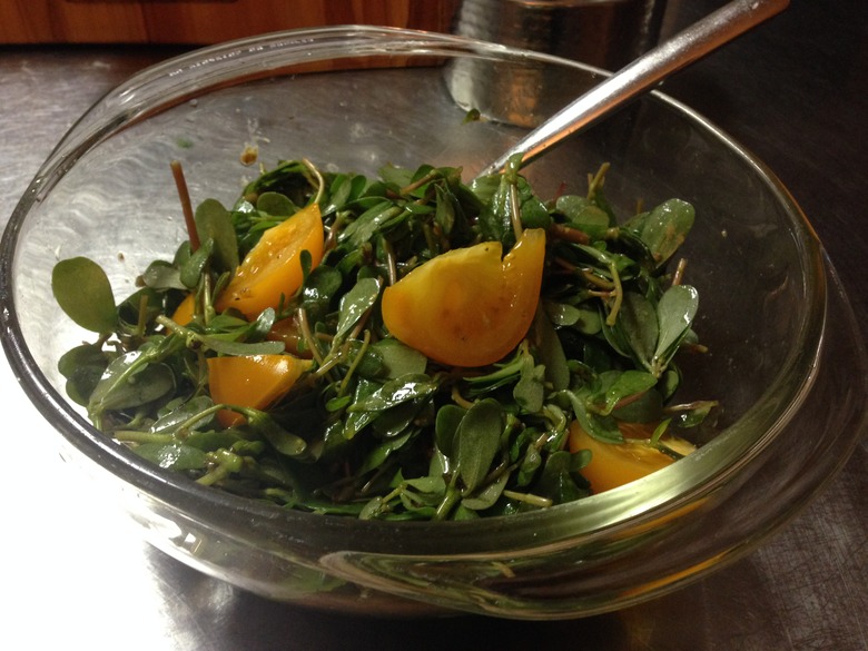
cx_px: 434
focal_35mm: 33
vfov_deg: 42.9
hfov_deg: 55.4
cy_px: 326
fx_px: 827
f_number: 2.4
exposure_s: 1/20
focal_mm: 4.12
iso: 200
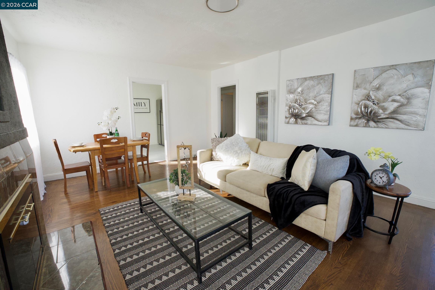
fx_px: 181
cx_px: 218
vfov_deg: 77.3
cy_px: 145
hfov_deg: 100.4
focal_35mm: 15
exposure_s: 1/250
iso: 3200
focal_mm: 10
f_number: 6.7
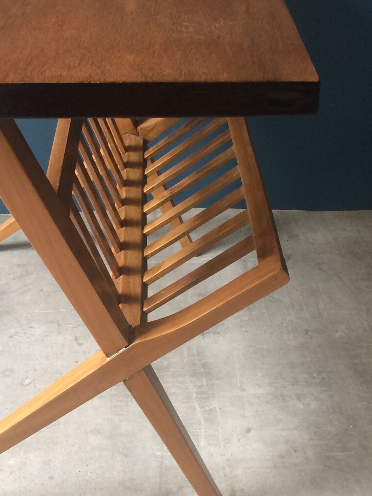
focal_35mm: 63
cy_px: 274
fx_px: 902
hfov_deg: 23.2
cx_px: 123
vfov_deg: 30.7
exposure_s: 1/33
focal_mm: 4.15
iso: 40
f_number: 2.2
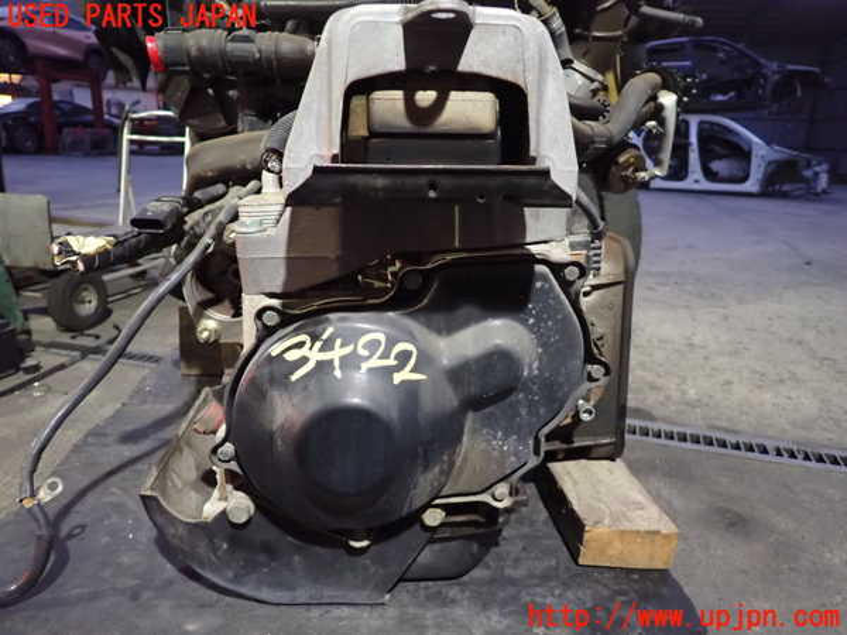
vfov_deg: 54.9
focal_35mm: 25
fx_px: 612
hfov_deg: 69.4
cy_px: 318
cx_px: 424
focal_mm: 4.5
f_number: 2
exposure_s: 1/30
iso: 1250
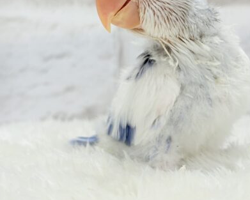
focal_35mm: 83
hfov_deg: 22.9
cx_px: 164
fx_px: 614
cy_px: 54
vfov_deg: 18.4
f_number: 1.6
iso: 25
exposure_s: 1/50
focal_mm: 5.96
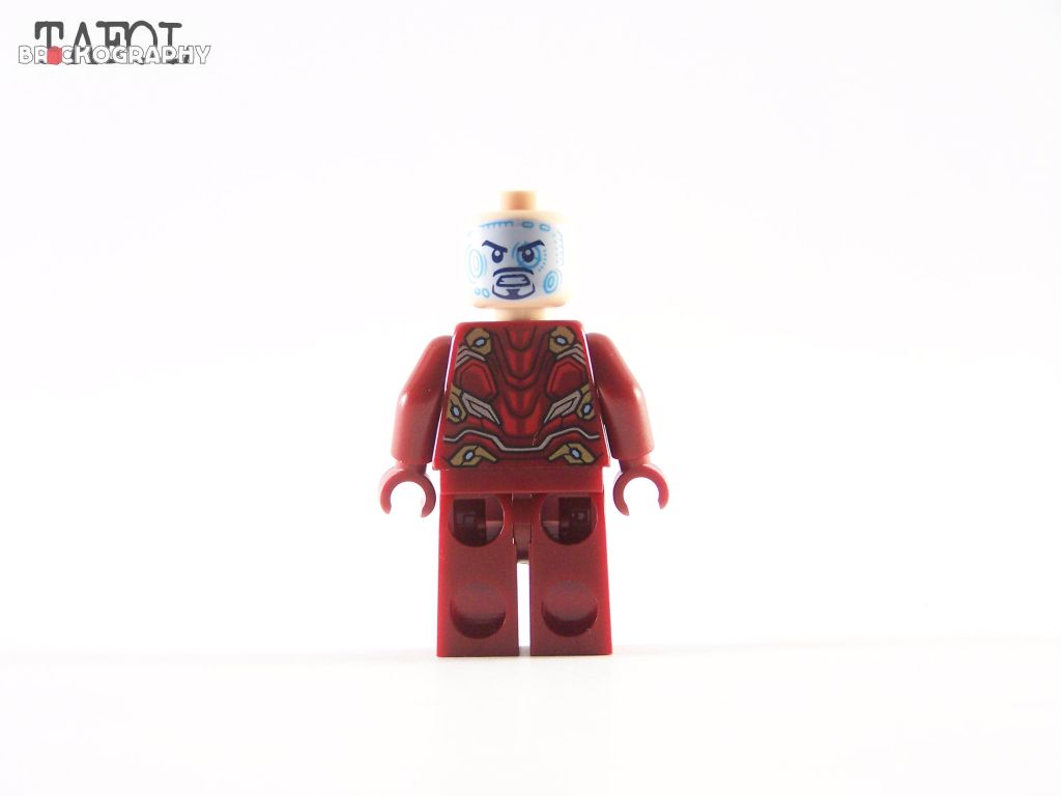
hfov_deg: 18.7
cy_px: 398
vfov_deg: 14.1
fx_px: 3218
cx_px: 530
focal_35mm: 105
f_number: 3.2
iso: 200
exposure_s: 1/20
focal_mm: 17.5
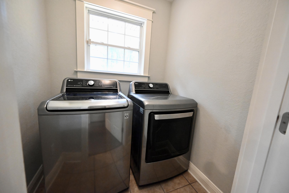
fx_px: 112
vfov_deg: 81.2
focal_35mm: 14
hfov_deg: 104.2
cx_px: 144
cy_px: 96
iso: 10000
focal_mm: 14
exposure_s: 1/100
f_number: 6.3
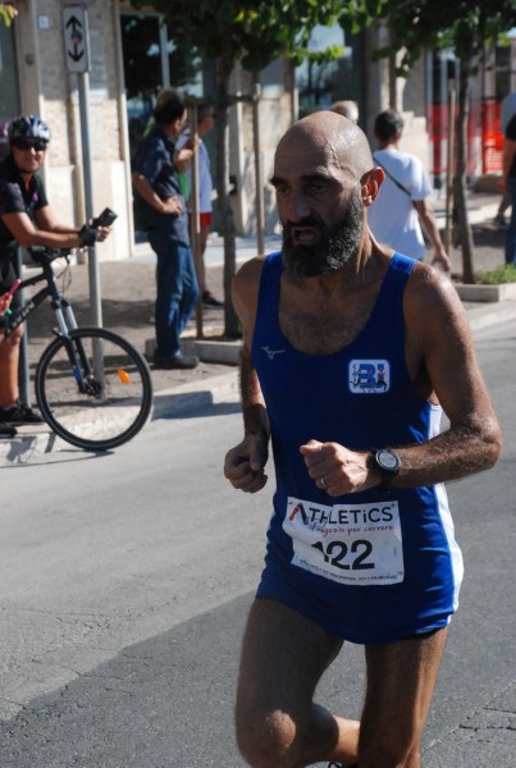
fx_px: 1989
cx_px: 258
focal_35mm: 93
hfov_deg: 14.8
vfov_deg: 21.9
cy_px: 384
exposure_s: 1/1600
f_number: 7.1
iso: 1000
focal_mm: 62
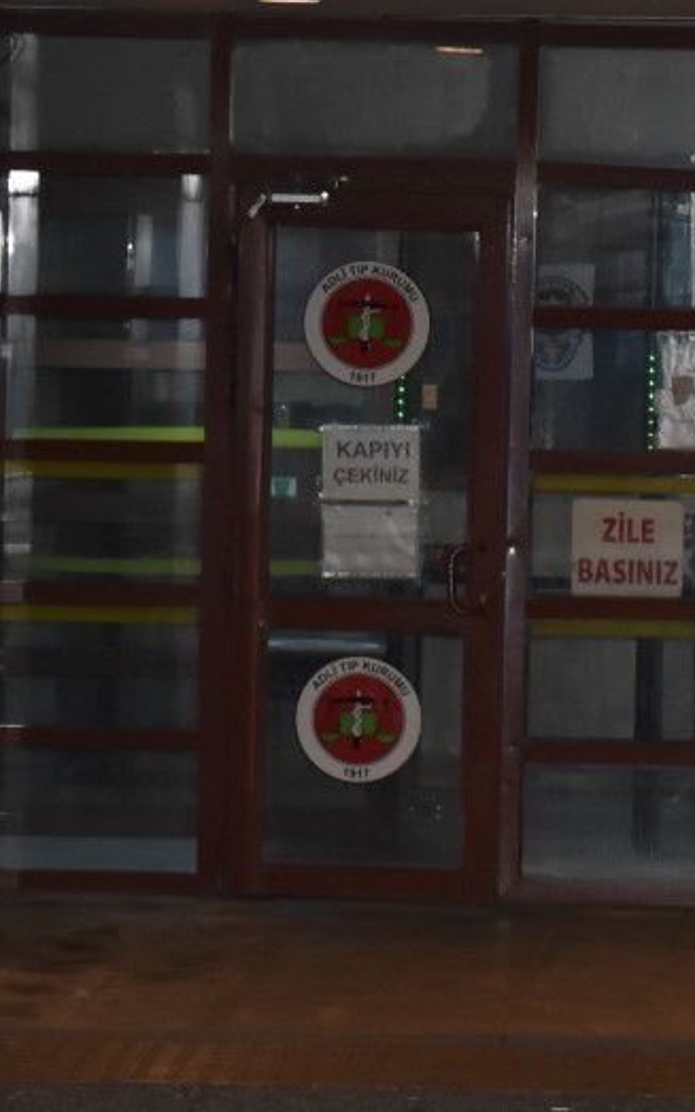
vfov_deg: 7.4
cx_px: 496
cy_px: 376
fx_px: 8604
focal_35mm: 284
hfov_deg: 4.6
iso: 1250
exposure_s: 1/60
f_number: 5.6
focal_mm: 60
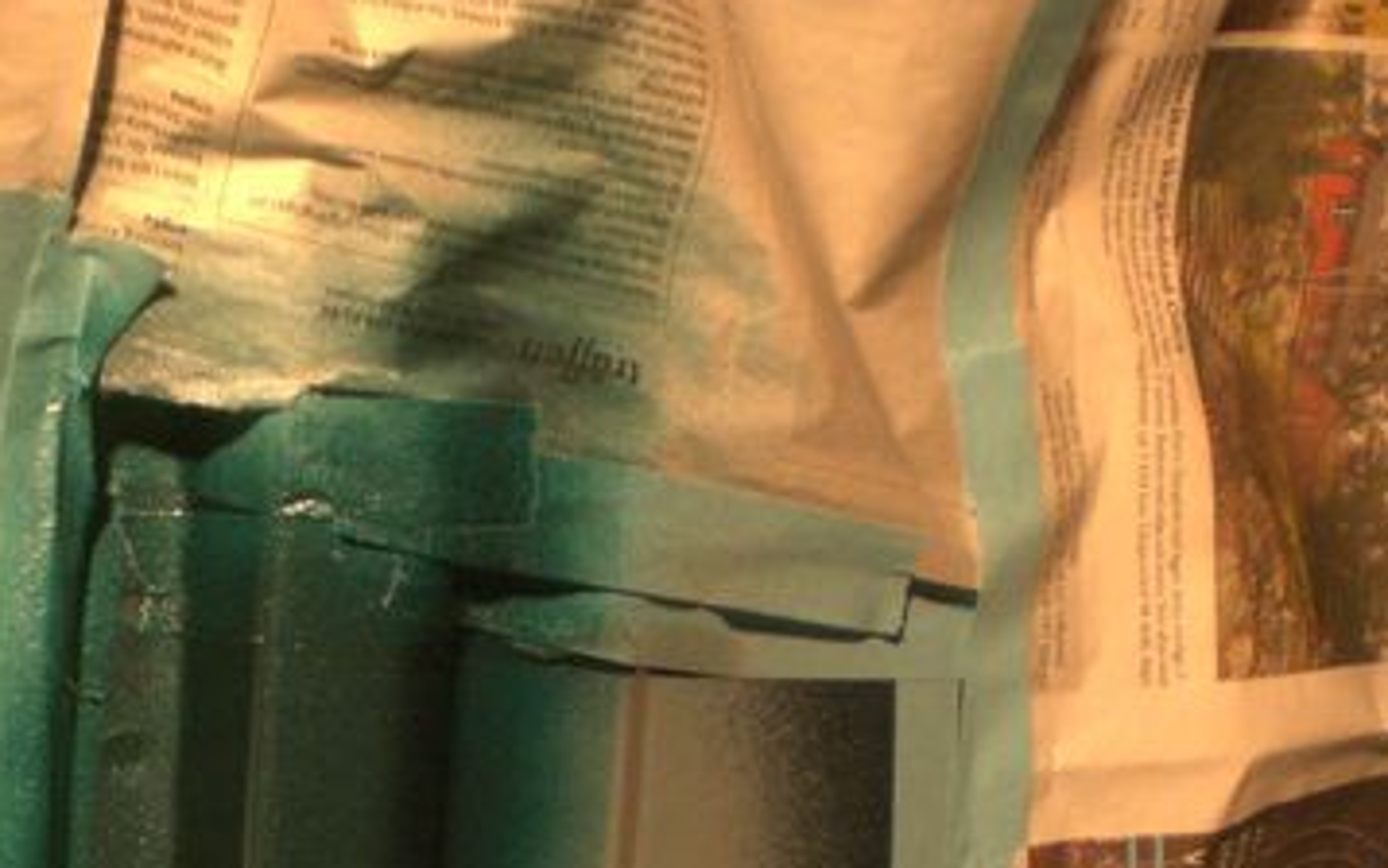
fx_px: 2724
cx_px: 295
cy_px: 895
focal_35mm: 72
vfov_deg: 17.6
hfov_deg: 28.0
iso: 200
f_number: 3.1
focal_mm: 6.3
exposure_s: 1/80
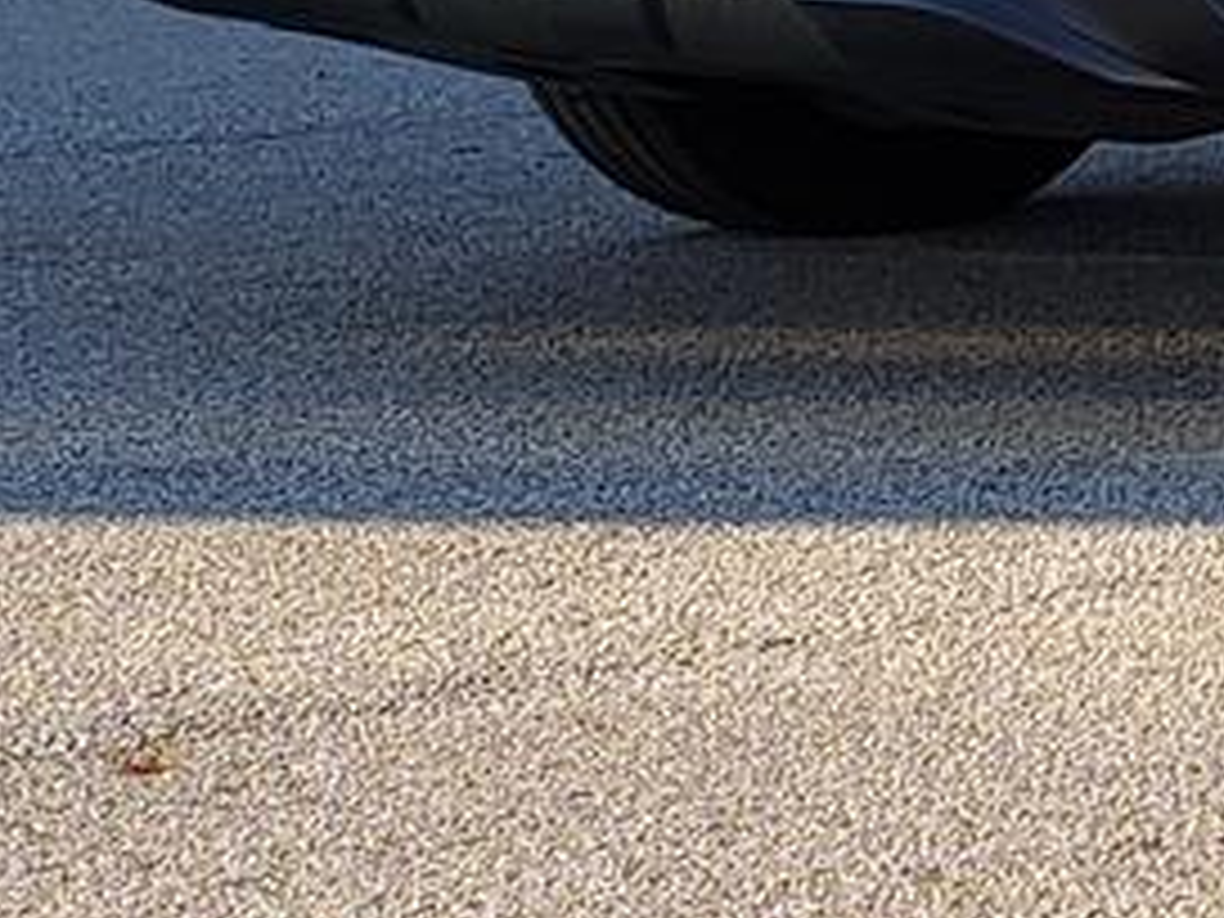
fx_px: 3465
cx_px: 2142
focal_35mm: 98
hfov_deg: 16.9
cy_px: -680
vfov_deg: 13.7
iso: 50
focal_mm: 4.3
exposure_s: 1/210
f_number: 2.4
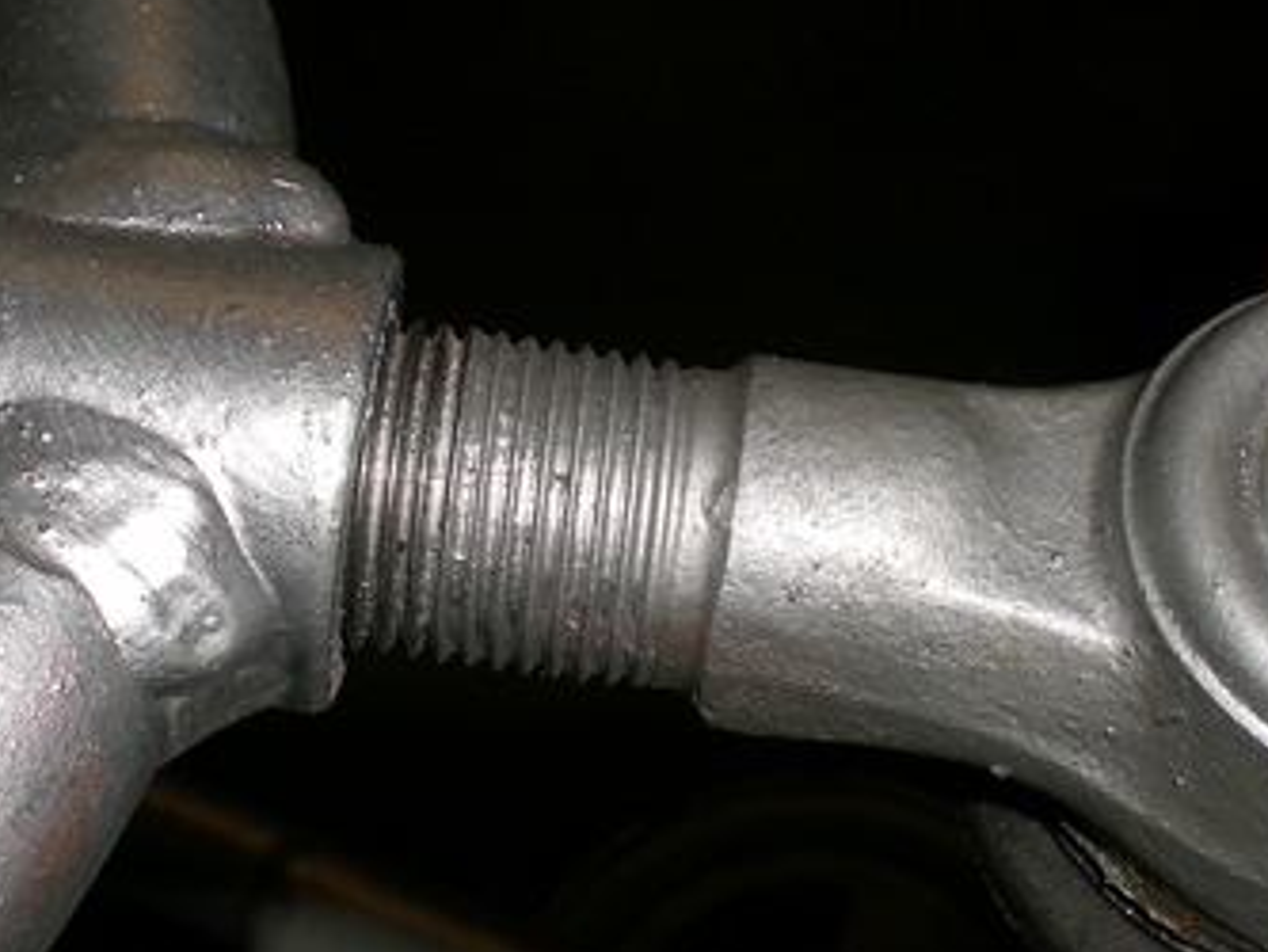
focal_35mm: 73
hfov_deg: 26.7
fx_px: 2675
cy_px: 609
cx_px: 651
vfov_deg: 20.1
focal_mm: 6.3
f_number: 4.4
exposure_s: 1/60
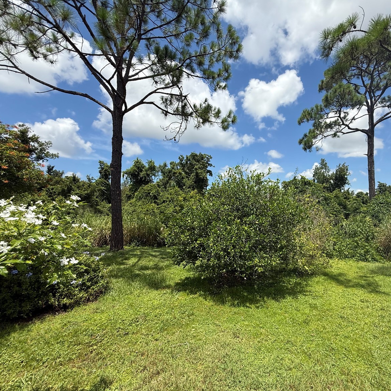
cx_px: 240
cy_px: 193
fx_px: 217
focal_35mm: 17
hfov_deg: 82.6
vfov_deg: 84.0
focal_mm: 2.22
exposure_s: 1/2024
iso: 50
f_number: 2.2
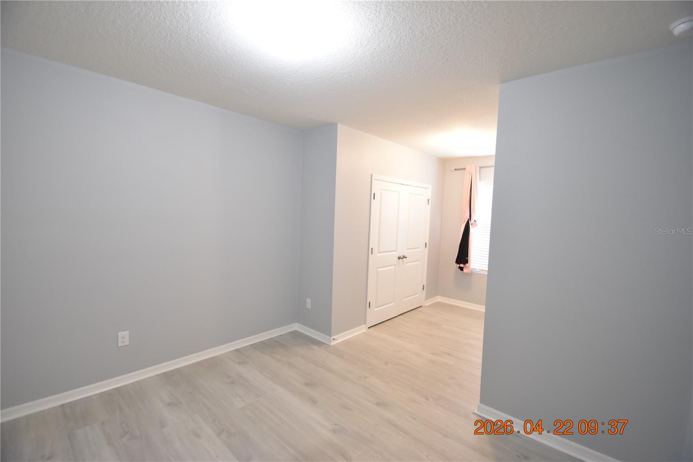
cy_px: 231
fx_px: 289
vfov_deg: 77.3
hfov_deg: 100.4
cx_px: 346
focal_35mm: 15
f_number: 3.5
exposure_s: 1/15
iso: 800
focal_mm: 10
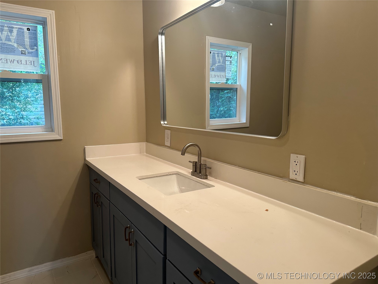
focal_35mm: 24
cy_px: 142
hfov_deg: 71.6
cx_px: 189
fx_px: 262
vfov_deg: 56.8
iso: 200
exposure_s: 1/120
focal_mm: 6.86
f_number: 1.78
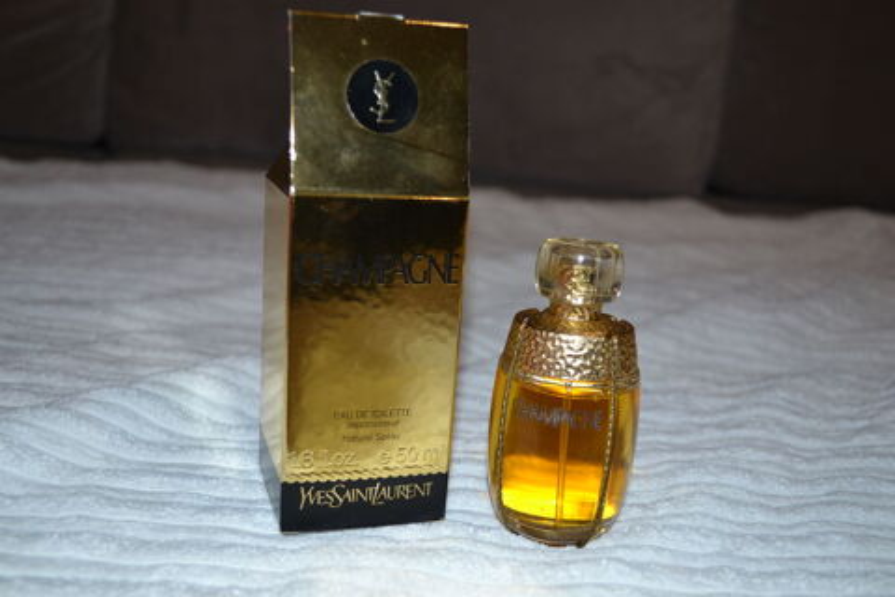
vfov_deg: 36.9
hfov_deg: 53.1
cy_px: 298
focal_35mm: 36
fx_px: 895
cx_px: 448
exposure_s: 1/60
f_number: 4
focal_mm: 24
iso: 280
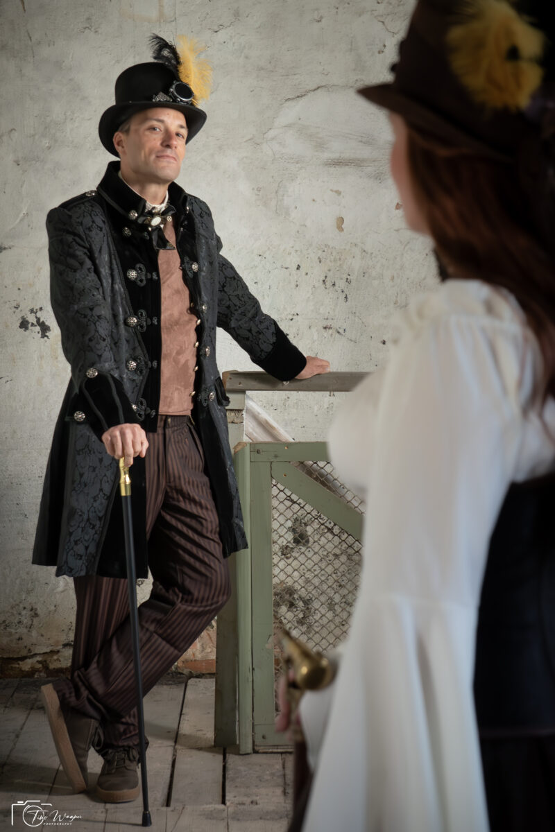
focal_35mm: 111
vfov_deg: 18.4
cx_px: 278
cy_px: 416
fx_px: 2567
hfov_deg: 12.3
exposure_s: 1/100
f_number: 5.6
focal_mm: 74
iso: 3200
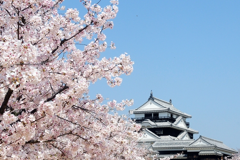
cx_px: 167
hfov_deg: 22.5
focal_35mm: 90
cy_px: 82
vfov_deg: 15.2
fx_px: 599
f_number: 11
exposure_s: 1/500
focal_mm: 42
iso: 400
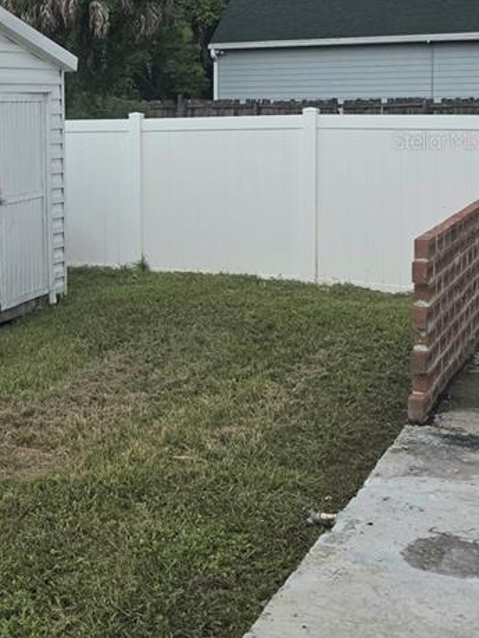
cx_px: -133
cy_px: 140
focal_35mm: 60
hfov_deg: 22.1
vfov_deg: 31.5
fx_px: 1107
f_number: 1.7
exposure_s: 1/833
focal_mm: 6.3
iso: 12
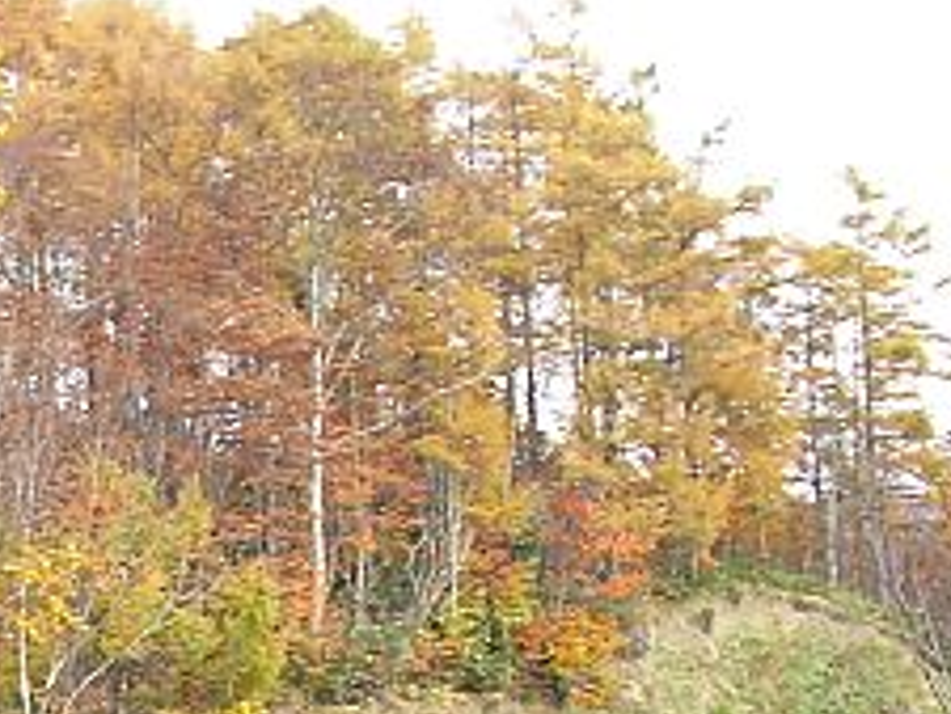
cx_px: -165
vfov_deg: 13.3
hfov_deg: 17.4
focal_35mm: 108
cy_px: 906
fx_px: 2969
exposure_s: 1/118
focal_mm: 5.8
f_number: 3.5
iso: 50
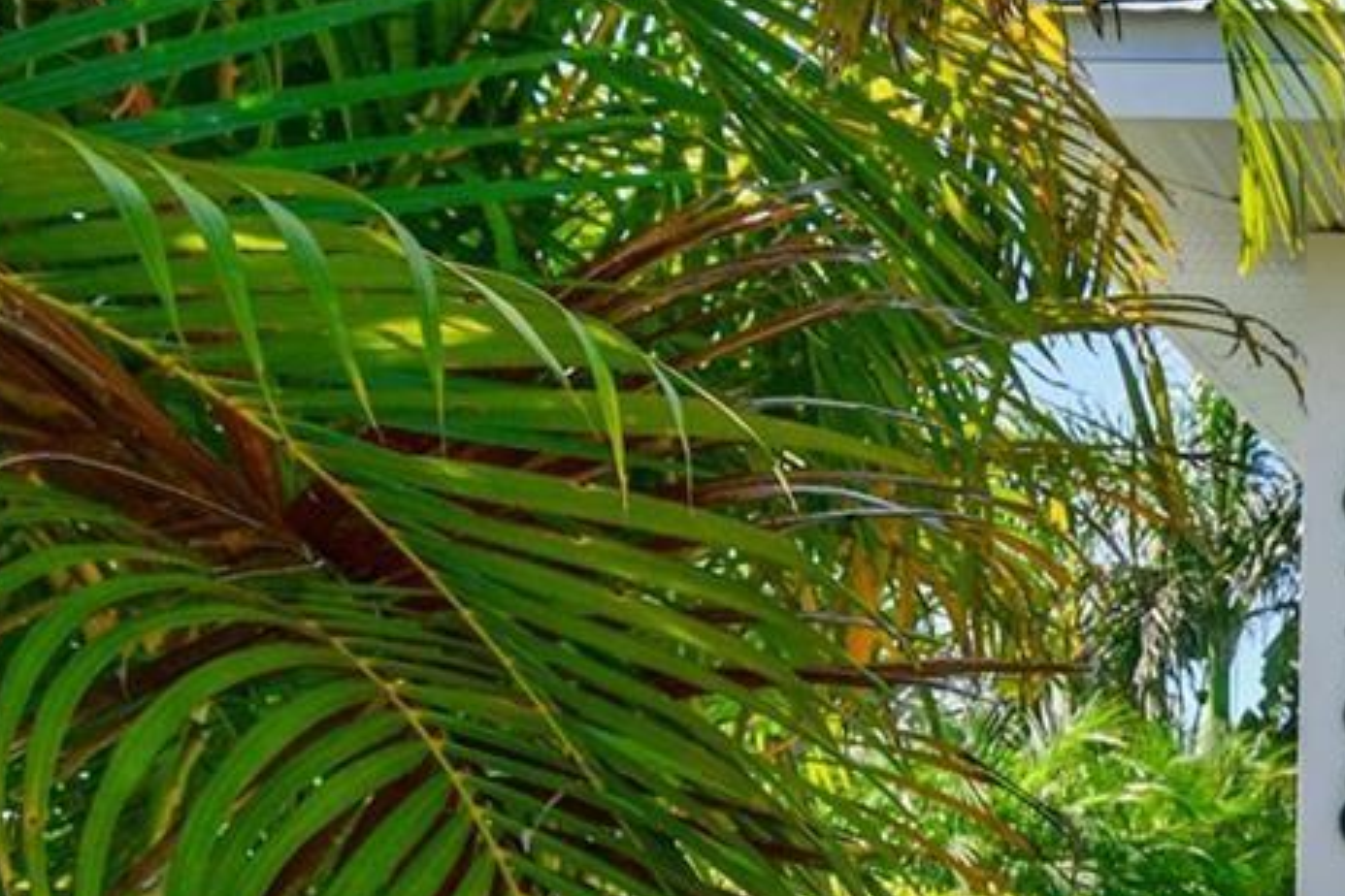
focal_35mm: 52
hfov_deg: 28.8
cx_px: 1866
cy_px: 998
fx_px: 1943
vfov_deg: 24.2
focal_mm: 10
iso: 100
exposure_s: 1/400
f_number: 7.1
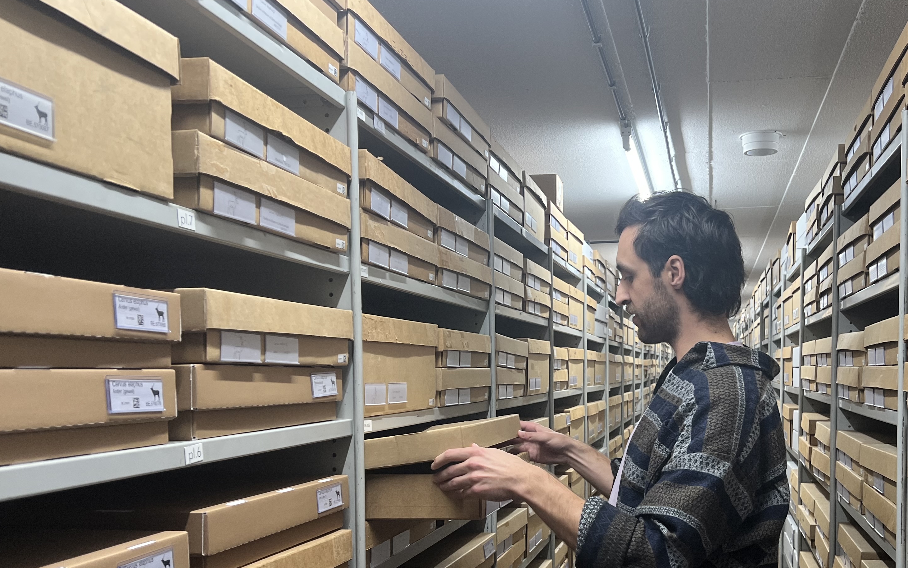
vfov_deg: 33.0
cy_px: 421
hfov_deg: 51.0
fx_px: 940
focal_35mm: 38
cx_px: 573
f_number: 1.5
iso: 125
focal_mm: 5.7
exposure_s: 1/100
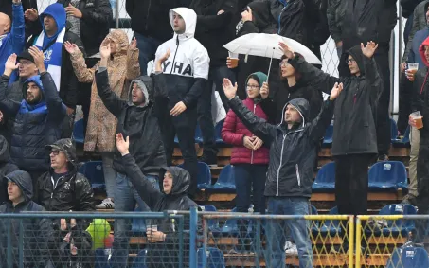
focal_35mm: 513
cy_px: 134
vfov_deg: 2.6
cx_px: 223
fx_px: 5997
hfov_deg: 4.1
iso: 4000
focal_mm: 300
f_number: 3.5
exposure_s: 1/800
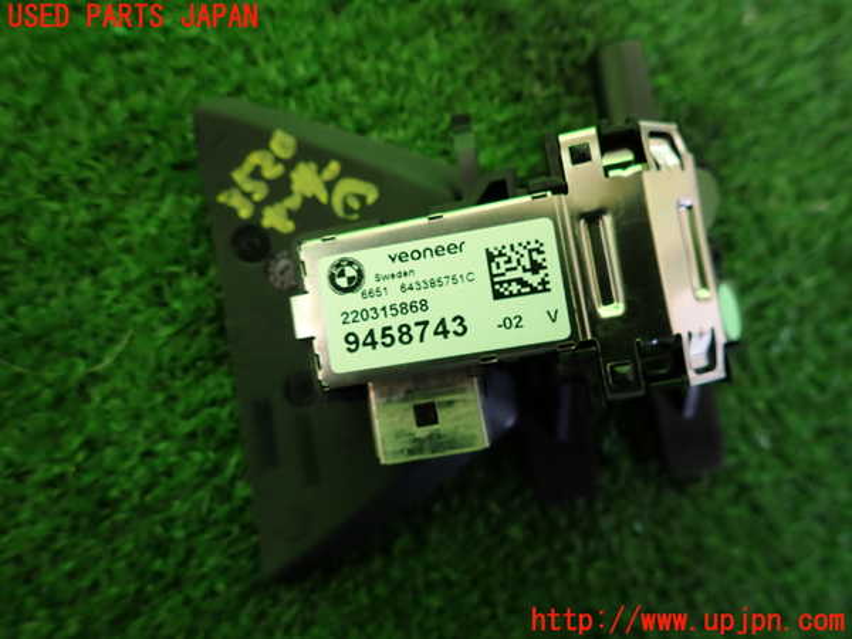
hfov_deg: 69.4
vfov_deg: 54.9
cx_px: 426
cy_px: 320
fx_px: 615
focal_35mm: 25
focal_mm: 4.5
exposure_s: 1/100
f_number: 2
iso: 100
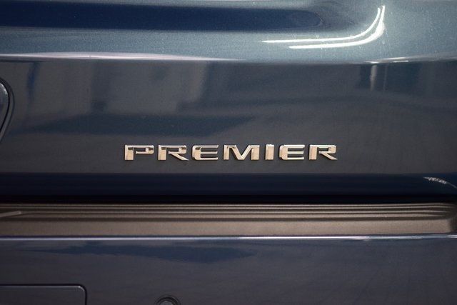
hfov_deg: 19.5
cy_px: 152
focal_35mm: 105
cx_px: 228
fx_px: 1333
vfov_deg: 13.0
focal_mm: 70
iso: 1600
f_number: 2.8
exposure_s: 1/80
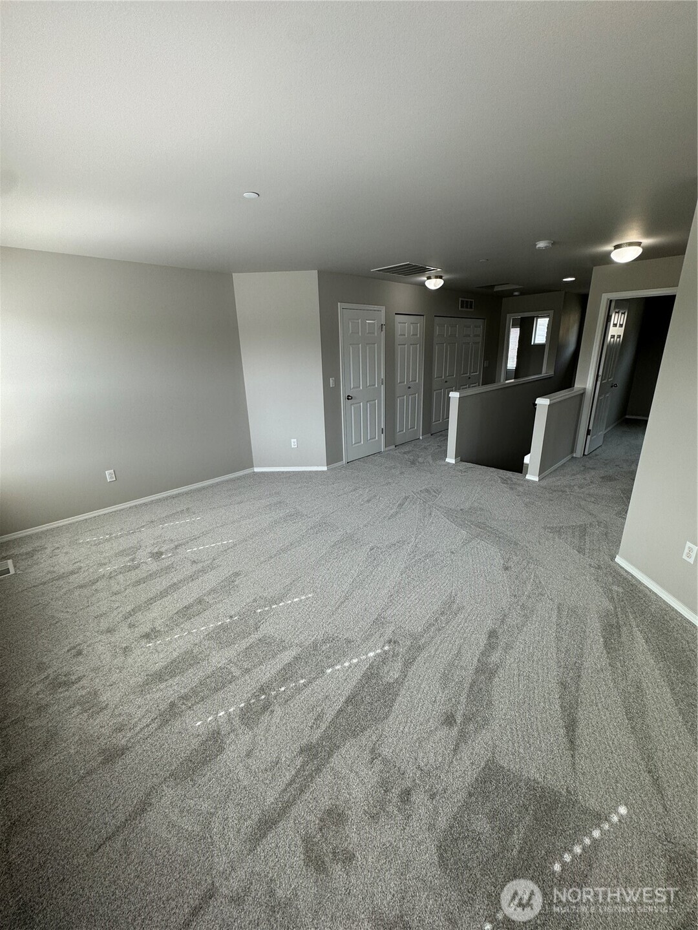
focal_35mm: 14
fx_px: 376
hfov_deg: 85.7
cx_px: 349
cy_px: 465
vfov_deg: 102.1
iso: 64
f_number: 2.2
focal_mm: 2.22
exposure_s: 1/120
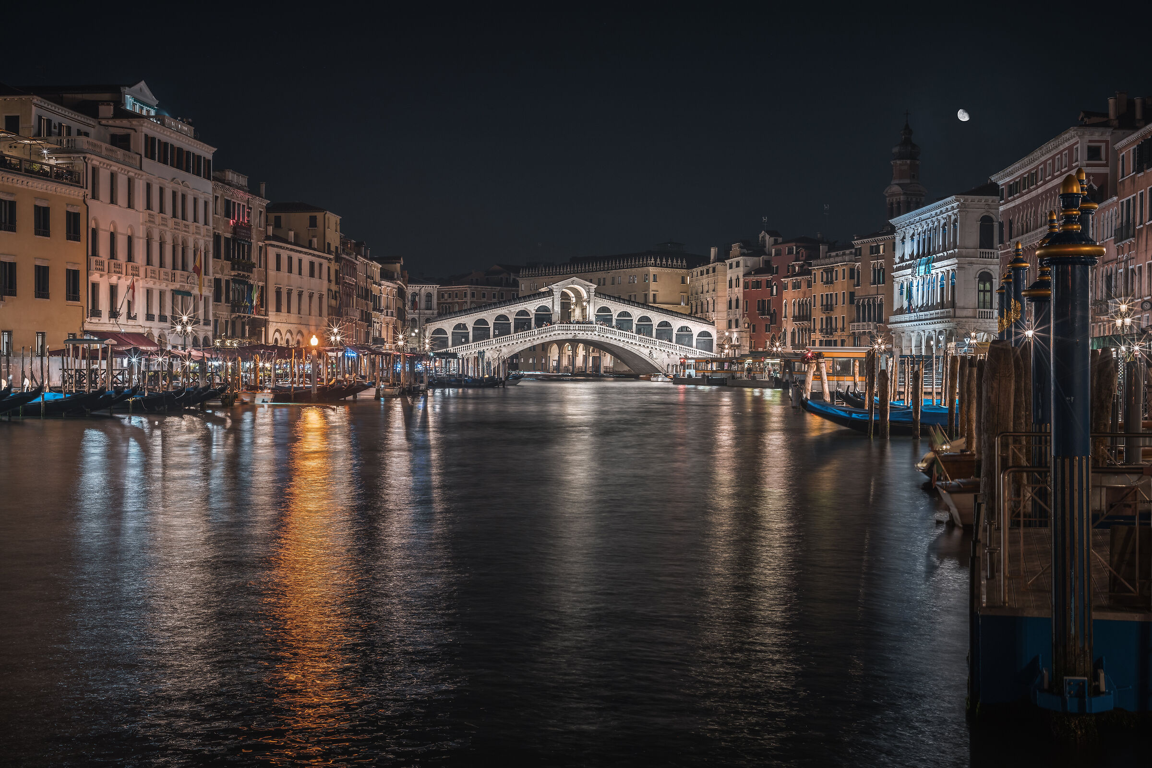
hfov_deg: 48.5
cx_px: 576
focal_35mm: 40
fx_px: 1280
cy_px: 384
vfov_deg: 33.4
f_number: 8
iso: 200
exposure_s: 10
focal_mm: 40
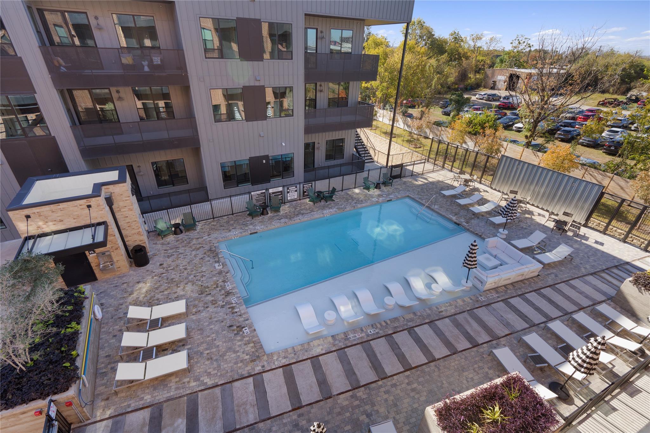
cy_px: 216
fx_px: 289
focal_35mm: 16
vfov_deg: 73.7
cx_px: 325
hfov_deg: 96.7
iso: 500
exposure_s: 1/80
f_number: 8
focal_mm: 16
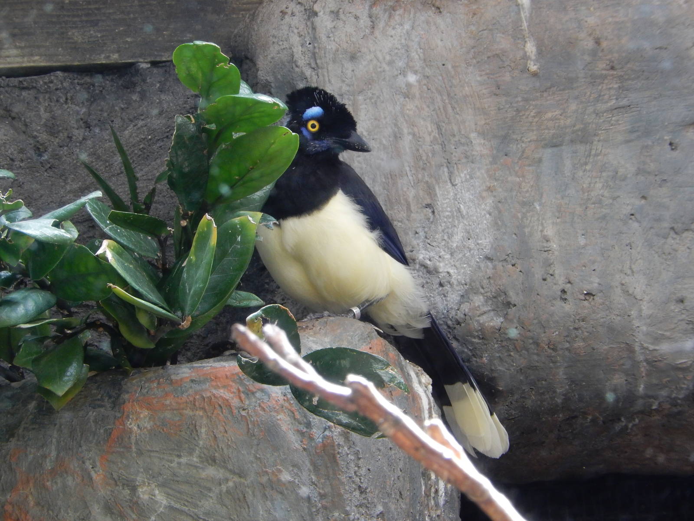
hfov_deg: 11.7
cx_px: 347
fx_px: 3388
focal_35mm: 169
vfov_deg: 8.8
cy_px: 260
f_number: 5.7
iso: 400
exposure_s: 1/25
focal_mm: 30.3
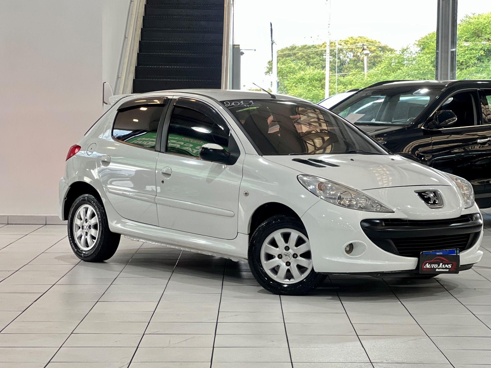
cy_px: 174
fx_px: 1276
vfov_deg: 16.4
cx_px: 284
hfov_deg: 21.8
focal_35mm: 90
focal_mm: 9
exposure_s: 1/40
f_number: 2.8
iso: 200
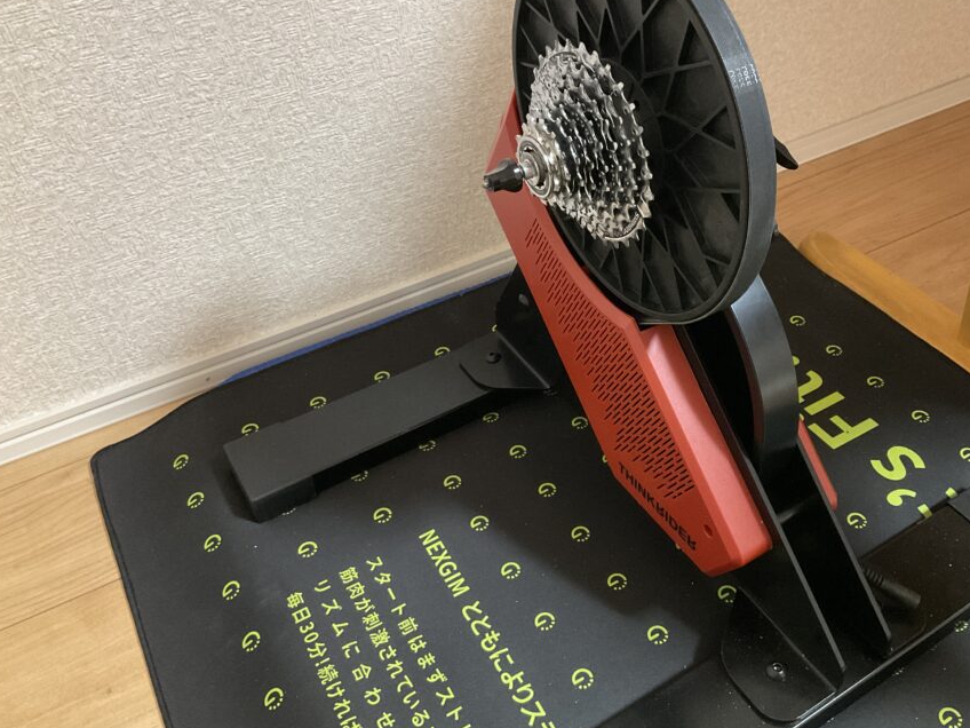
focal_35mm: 35
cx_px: 571
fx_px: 981
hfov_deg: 52.3
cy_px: 333
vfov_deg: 40.7
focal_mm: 3
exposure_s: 1/40
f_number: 1.8
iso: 320
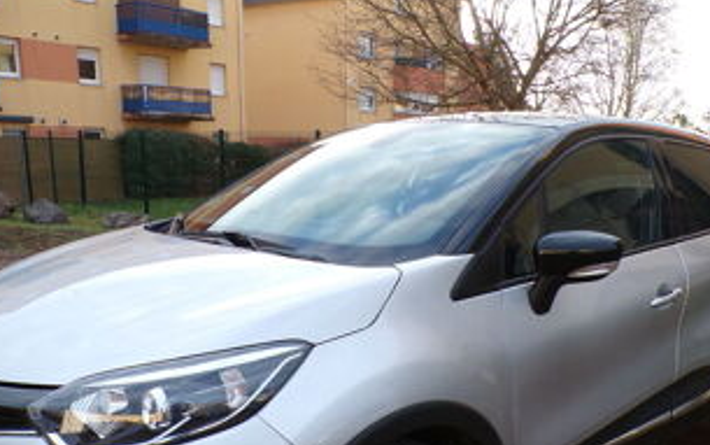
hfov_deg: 48.9
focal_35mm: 40
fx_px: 774
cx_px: 431
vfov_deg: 31.4
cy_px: 338
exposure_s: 1/80
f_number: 4.4
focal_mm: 4.3
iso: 100
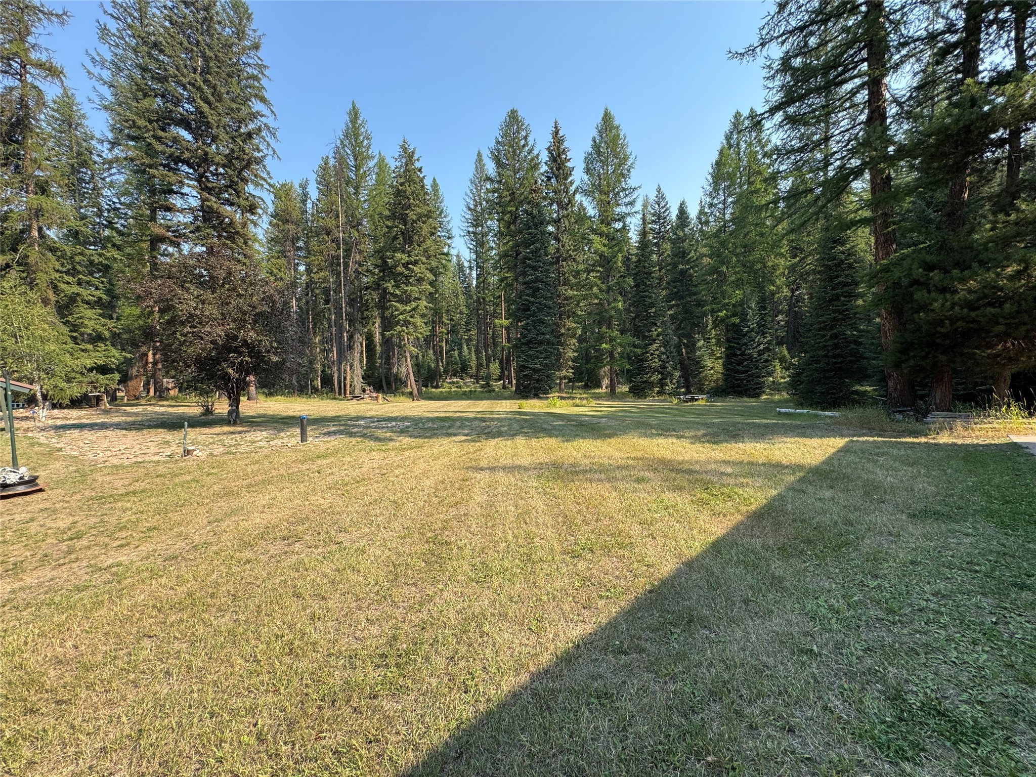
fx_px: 419
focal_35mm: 14
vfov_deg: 85.7
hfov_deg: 102.1
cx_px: 518
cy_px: 388
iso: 40
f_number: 2.2
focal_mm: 2.22
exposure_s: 1/533
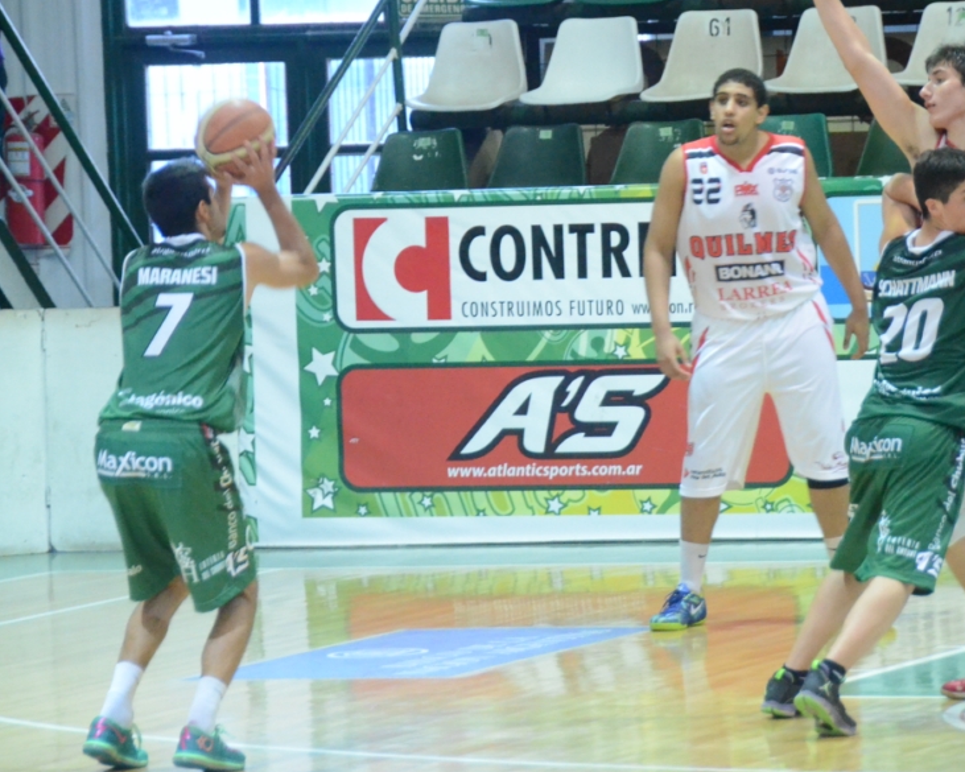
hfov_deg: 6.6
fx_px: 8426
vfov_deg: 5.2
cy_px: 373
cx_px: 539
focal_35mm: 295
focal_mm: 150
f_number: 5.6
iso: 6400
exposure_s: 1/160
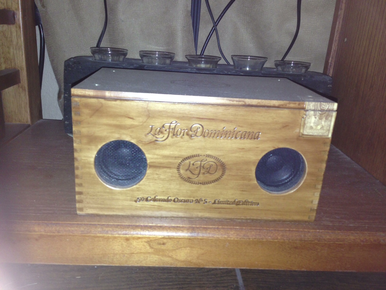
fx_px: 368
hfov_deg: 55.4
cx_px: 193
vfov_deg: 42.9
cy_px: 145
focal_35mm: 33
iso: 64
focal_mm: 4.13
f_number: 2.4
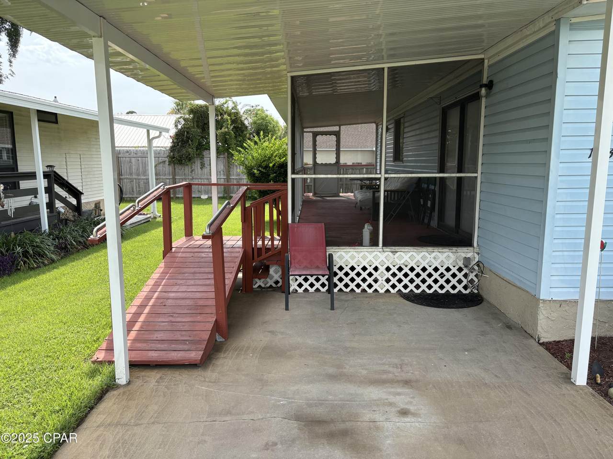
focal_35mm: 26
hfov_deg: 67.3
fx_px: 460
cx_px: 306
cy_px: 230
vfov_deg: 53.1
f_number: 1.6
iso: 64
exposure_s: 1/1420
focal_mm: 5.96
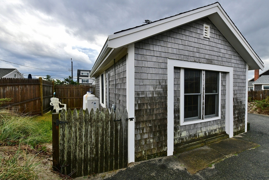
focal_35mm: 16
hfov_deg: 96.7
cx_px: 134
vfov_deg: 73.8
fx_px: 120
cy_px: 90
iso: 2000
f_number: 11
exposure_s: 1/640
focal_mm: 16
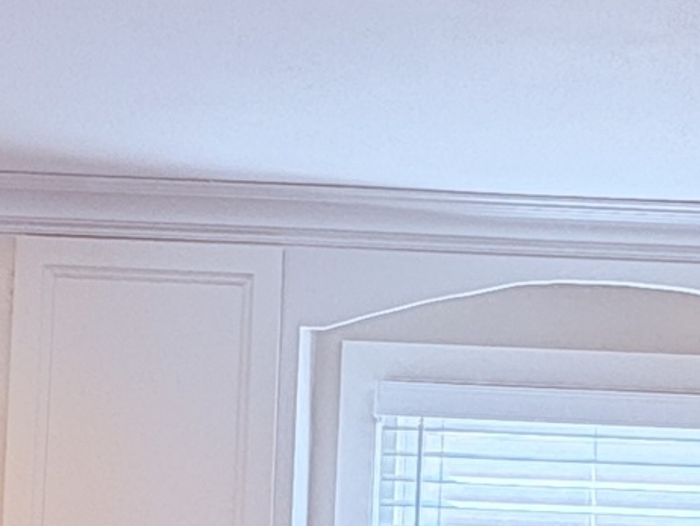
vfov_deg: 15.5
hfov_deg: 20.9
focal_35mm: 93
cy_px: 575
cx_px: 500
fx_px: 1882
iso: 64
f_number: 2.2
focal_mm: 2.22
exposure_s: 1/125
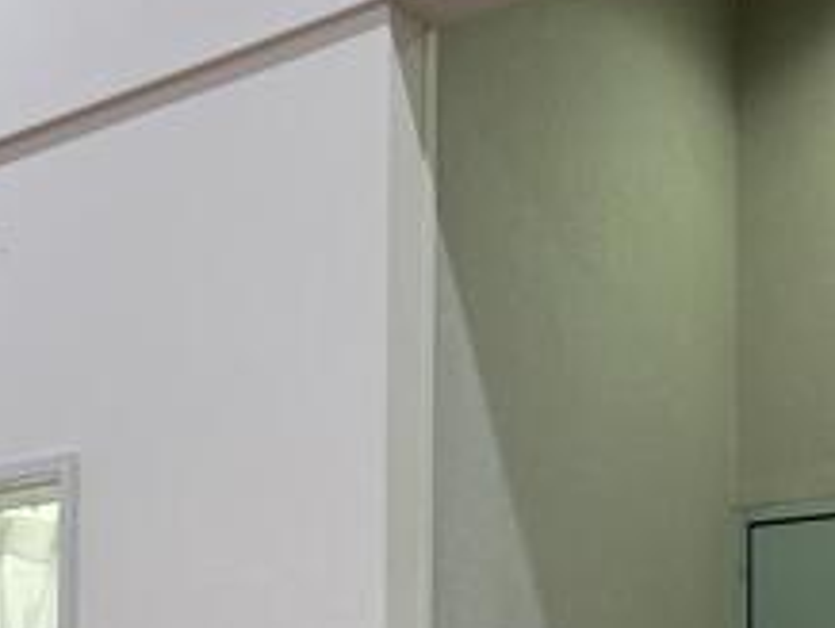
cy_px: 685
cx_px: 280
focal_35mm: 66
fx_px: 1594
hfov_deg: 29.2
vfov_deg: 21.2
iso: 80
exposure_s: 1/100
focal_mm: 6.76
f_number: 1.78
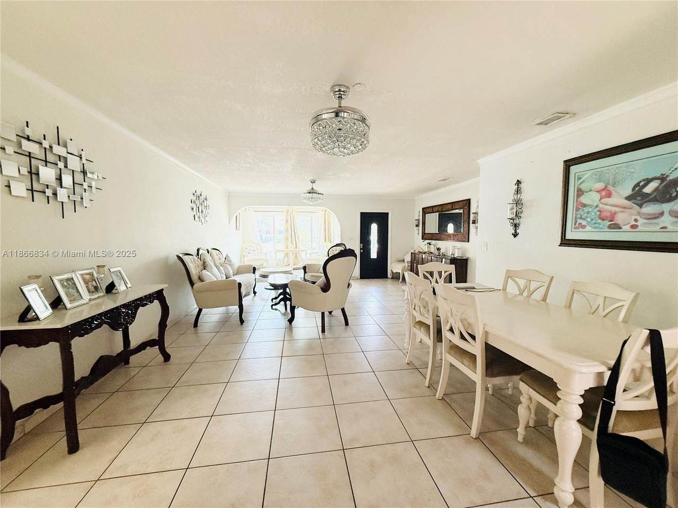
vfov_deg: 85.7
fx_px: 274
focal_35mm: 14
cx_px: 339
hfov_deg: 102.1
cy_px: 254
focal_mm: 2.22
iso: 250
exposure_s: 1/99
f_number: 2.2
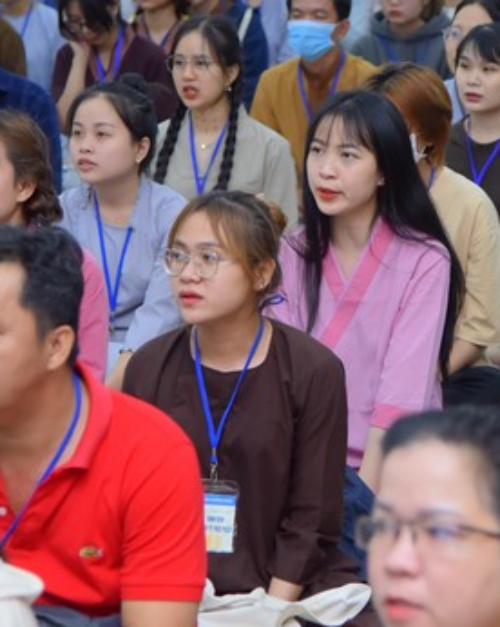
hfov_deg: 10.3
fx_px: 2780
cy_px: 239
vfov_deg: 12.9
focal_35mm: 150
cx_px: 338
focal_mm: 85
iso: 1250
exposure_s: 1/125
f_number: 4.5
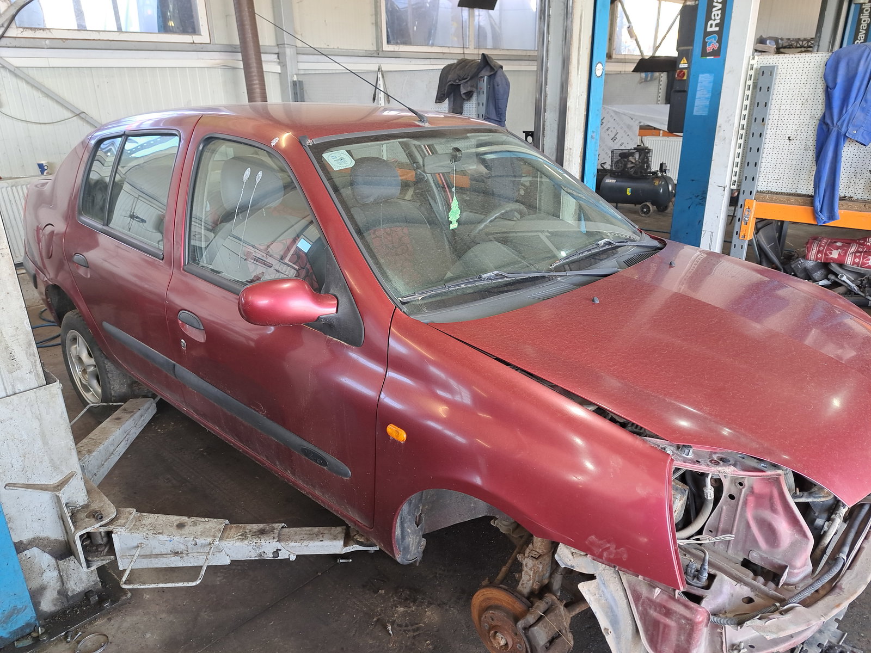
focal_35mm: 24
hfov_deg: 71.6
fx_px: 604
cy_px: 326
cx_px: 436
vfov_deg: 56.8
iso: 50
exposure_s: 1/50
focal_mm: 5.23
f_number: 1.8
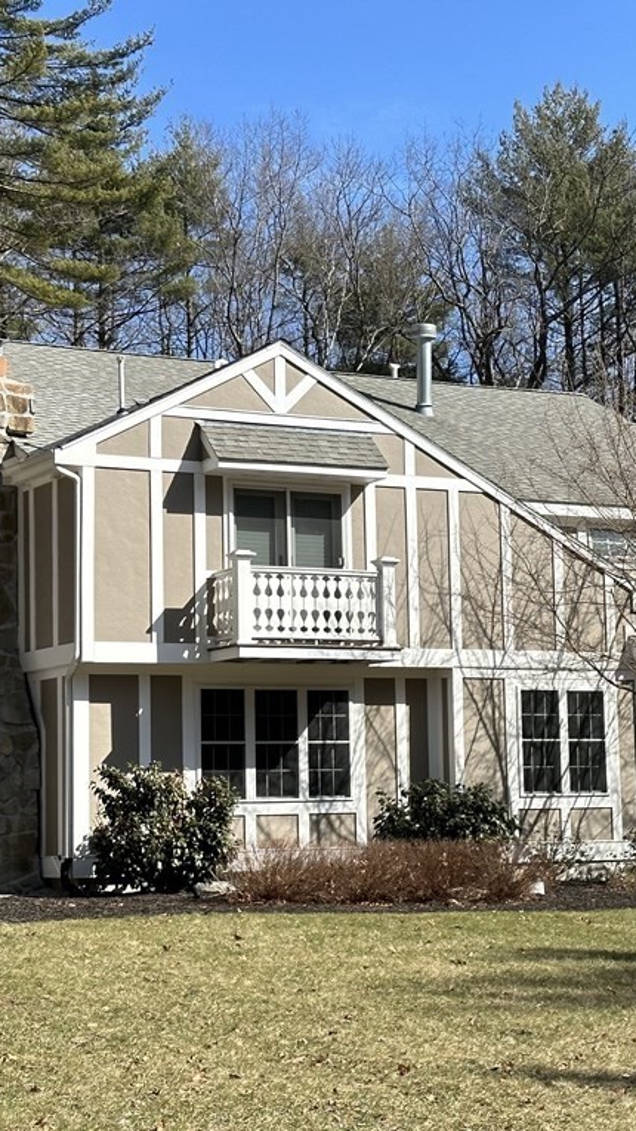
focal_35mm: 70
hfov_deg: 17.2
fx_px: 2100
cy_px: 565
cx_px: 370
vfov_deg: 30.2
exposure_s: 1/3257
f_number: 1.78
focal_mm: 6.86
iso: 64
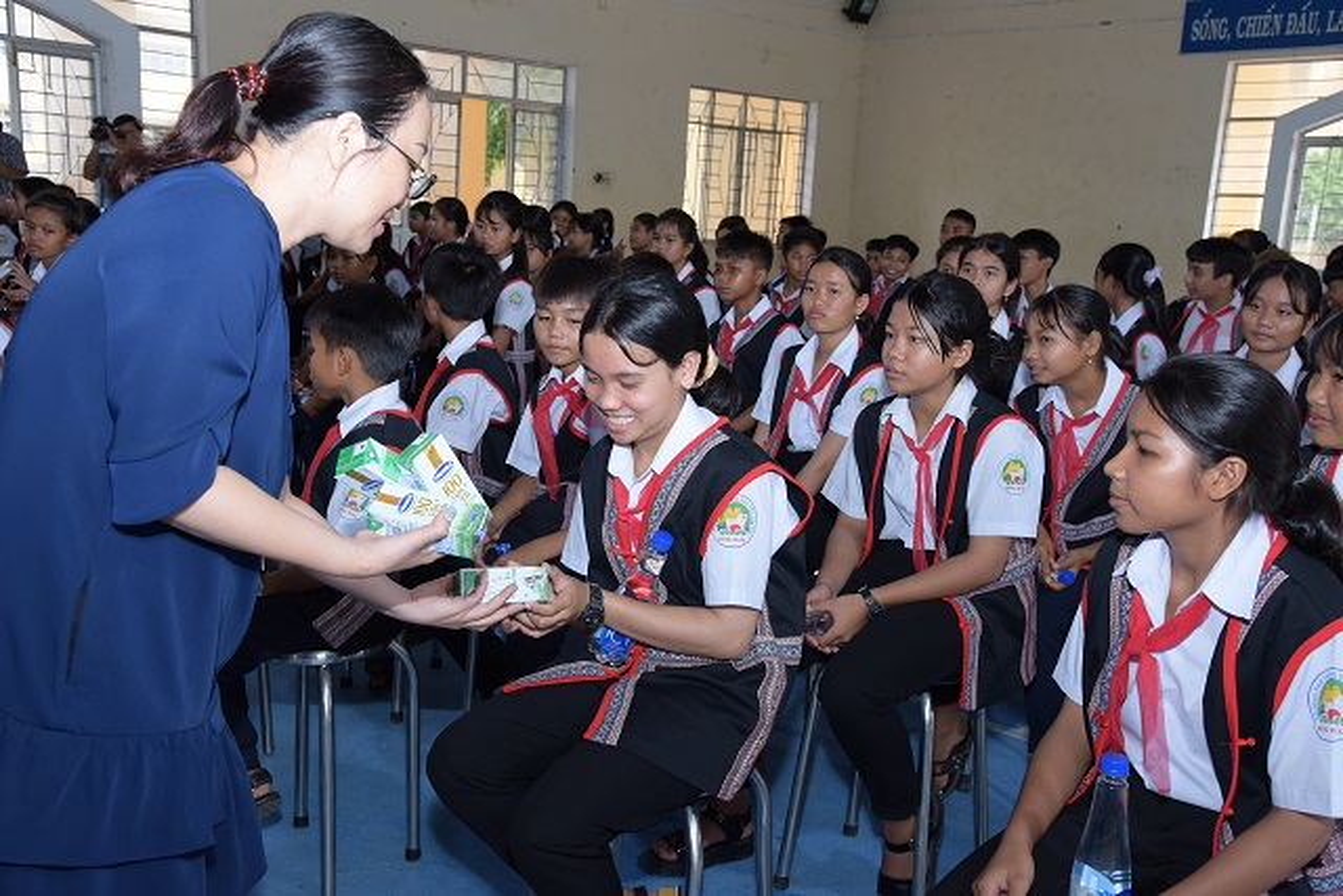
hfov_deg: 50.7
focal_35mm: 38
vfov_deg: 35.1
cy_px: 448
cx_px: 672
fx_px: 1418
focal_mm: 38
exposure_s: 1/125
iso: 1250
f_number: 7.1
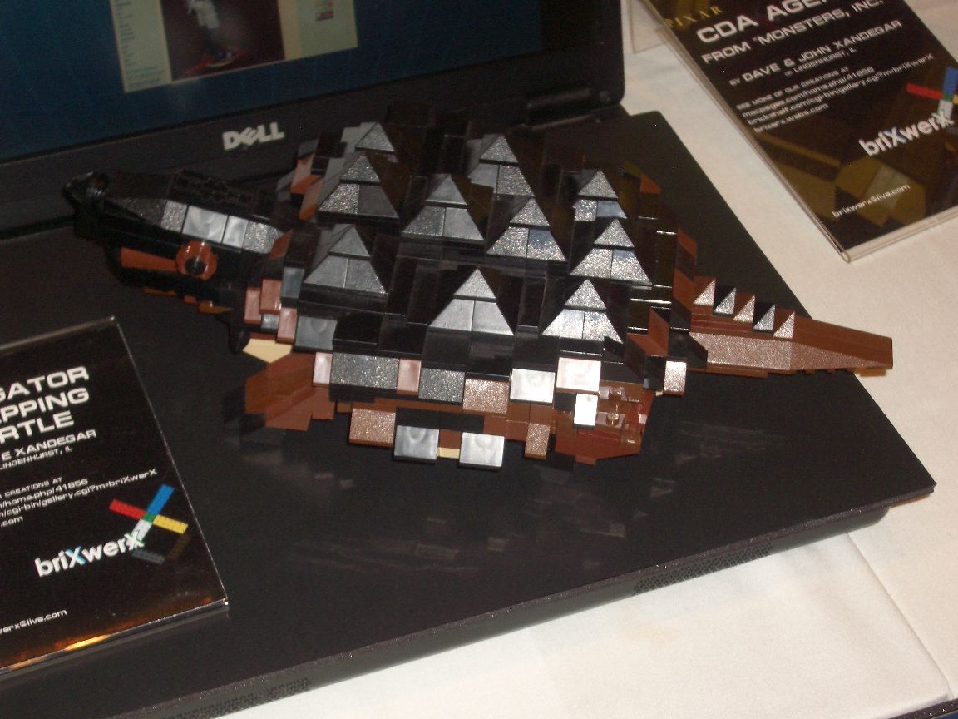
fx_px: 2048
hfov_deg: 26.3
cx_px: 479
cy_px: 360
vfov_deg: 19.9
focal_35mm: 74
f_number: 3.9
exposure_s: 1/60
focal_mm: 12.2
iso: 100
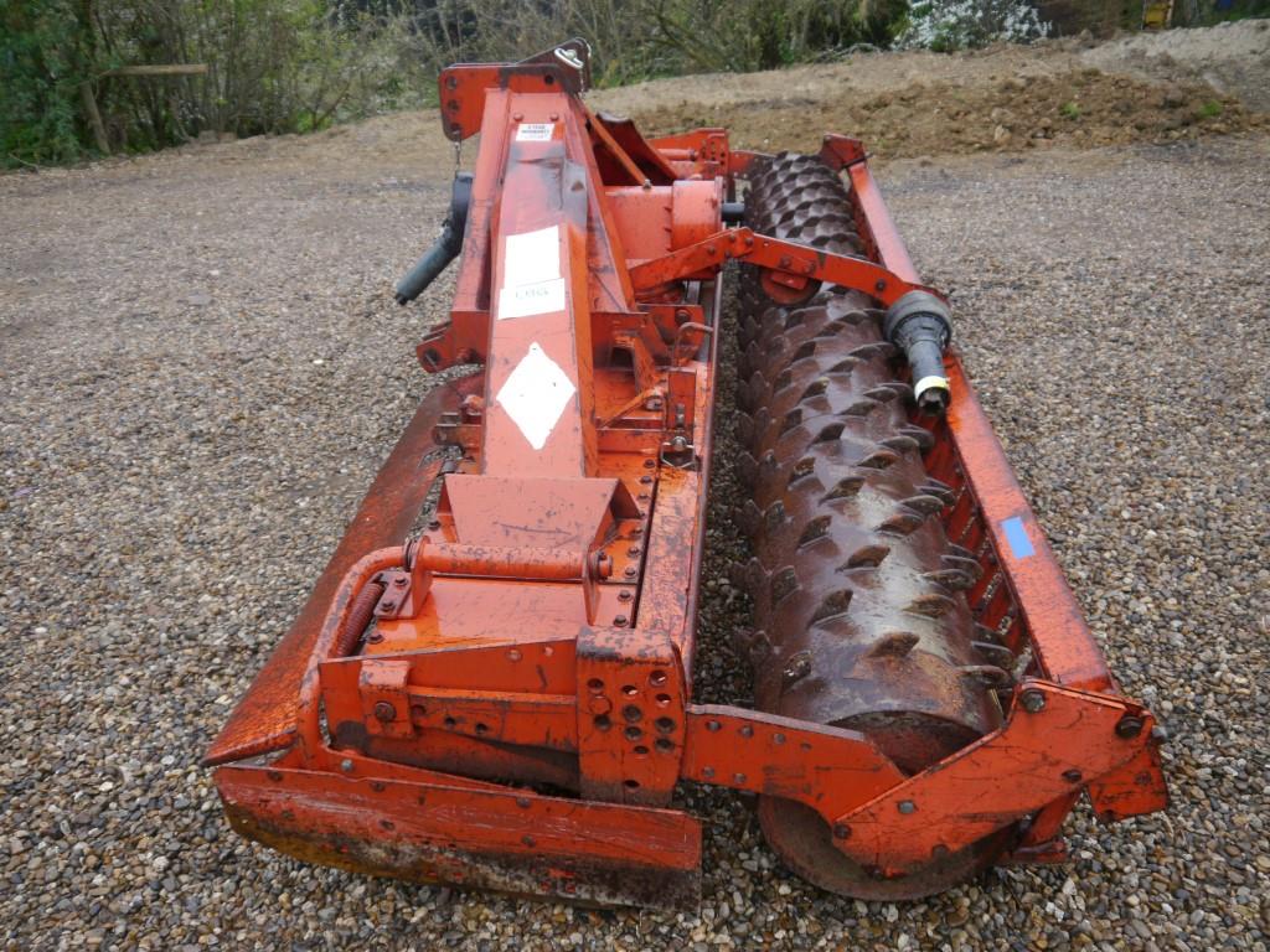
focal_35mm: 28
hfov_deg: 63.4
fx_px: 1027
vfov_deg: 49.7
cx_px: 635
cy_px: 476
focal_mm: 14
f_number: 4
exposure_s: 1/160
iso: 160
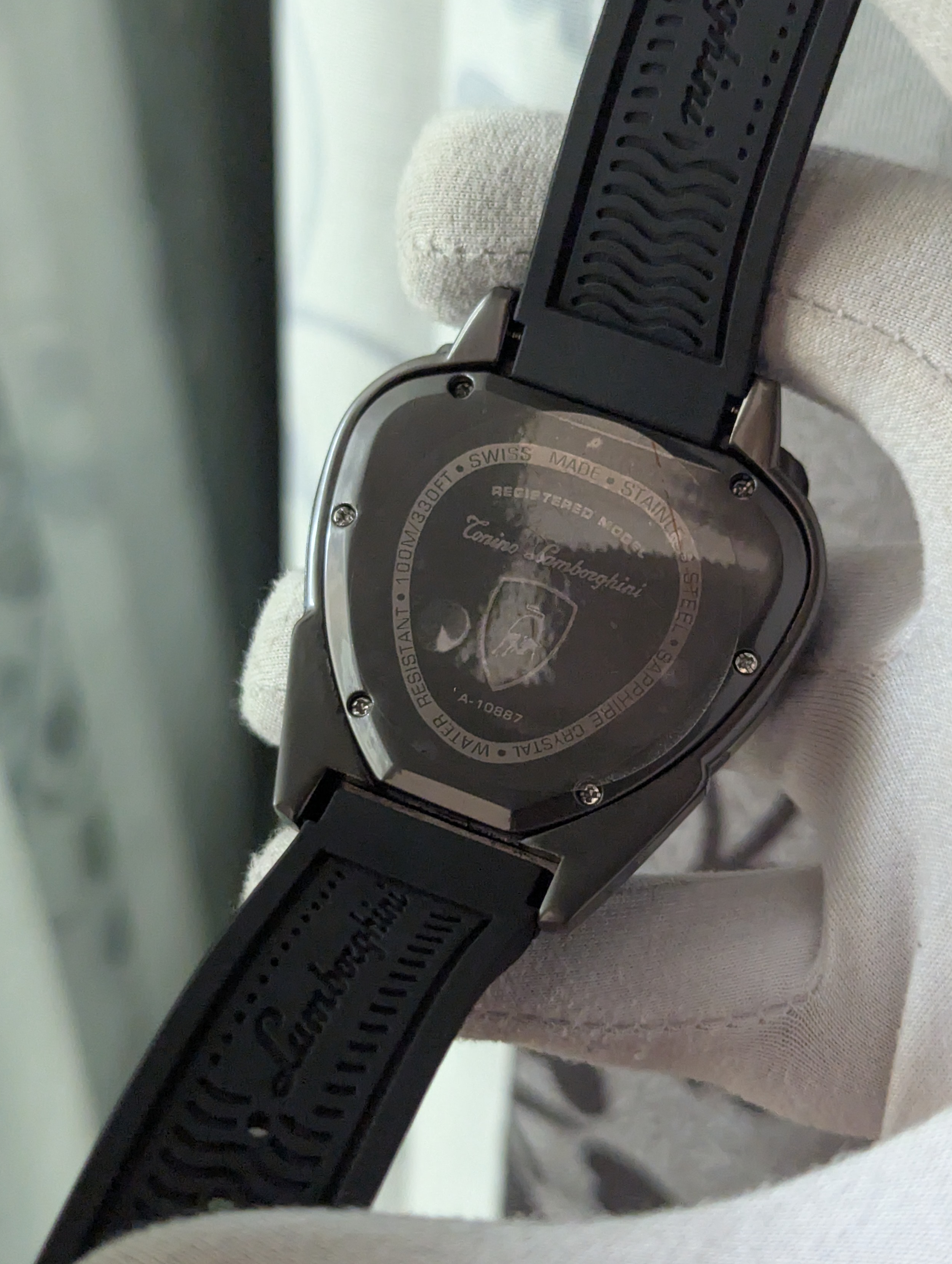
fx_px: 2158
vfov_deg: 32.6
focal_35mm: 59
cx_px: 472
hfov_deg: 24.9
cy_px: 670
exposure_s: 1/575
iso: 1347
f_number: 1.85
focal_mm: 6.81
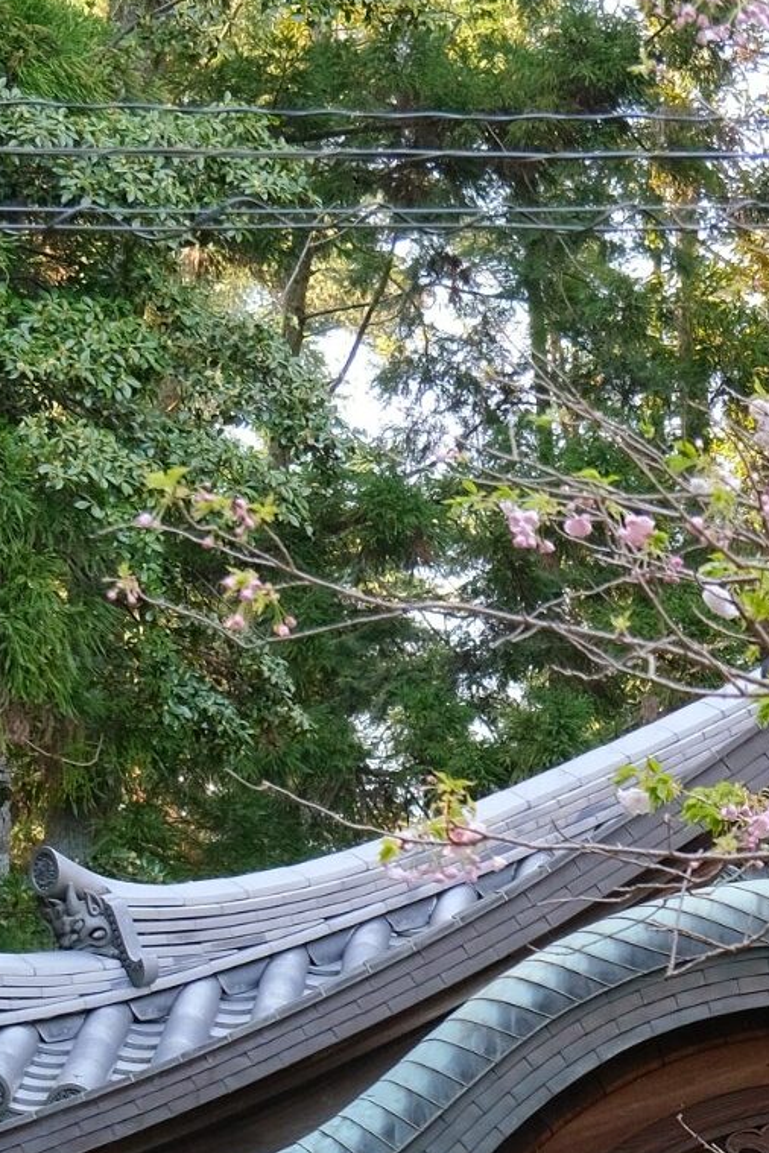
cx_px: 902
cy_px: 1194
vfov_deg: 13.9
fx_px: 4646
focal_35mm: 145
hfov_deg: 9.3
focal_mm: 29.2
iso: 800
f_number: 4
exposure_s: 1/100
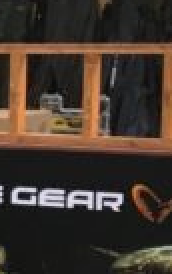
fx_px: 1712
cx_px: -662
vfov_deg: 9.1
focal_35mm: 229
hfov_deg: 4.8
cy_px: 180
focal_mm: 4.15
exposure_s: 1/33
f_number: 2.2
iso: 50
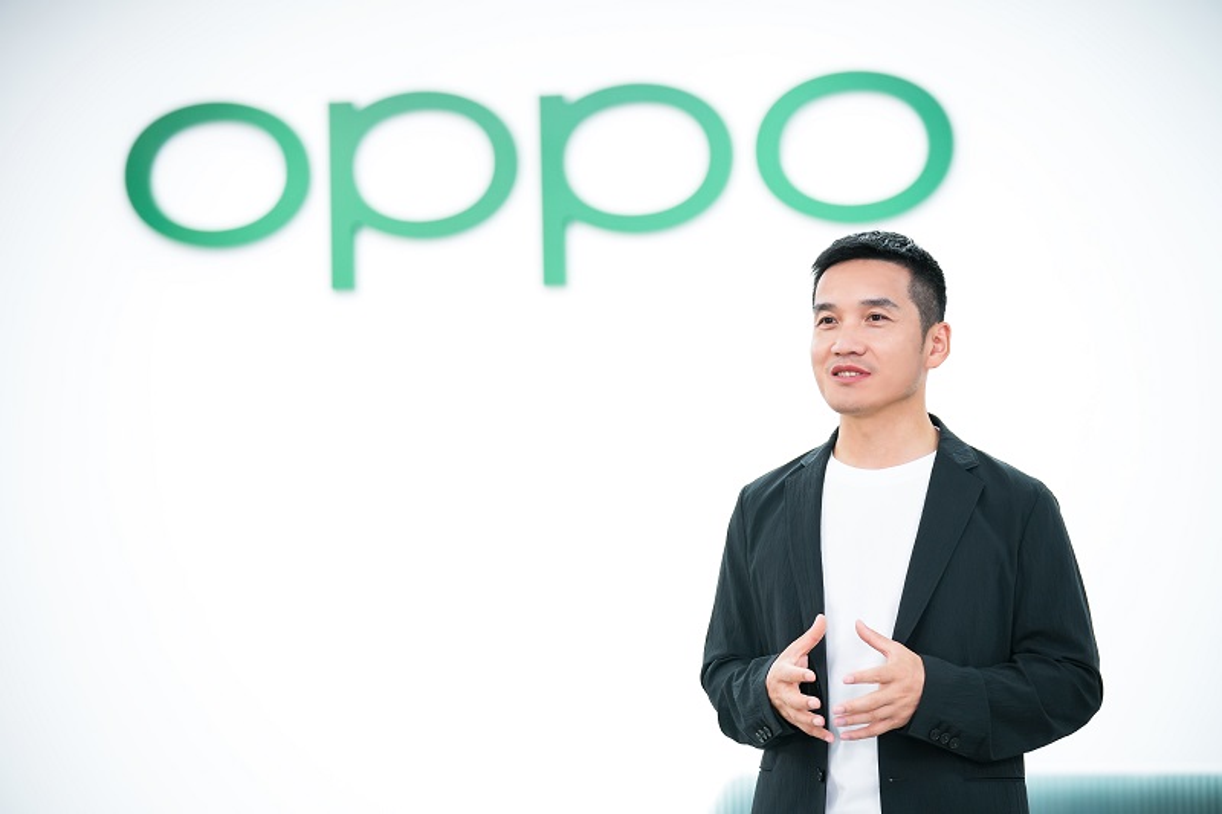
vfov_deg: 11.2
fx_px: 4140
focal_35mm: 122
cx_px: 611
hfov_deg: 16.8
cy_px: 407
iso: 500
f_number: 2.8
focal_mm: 122
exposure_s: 1/250
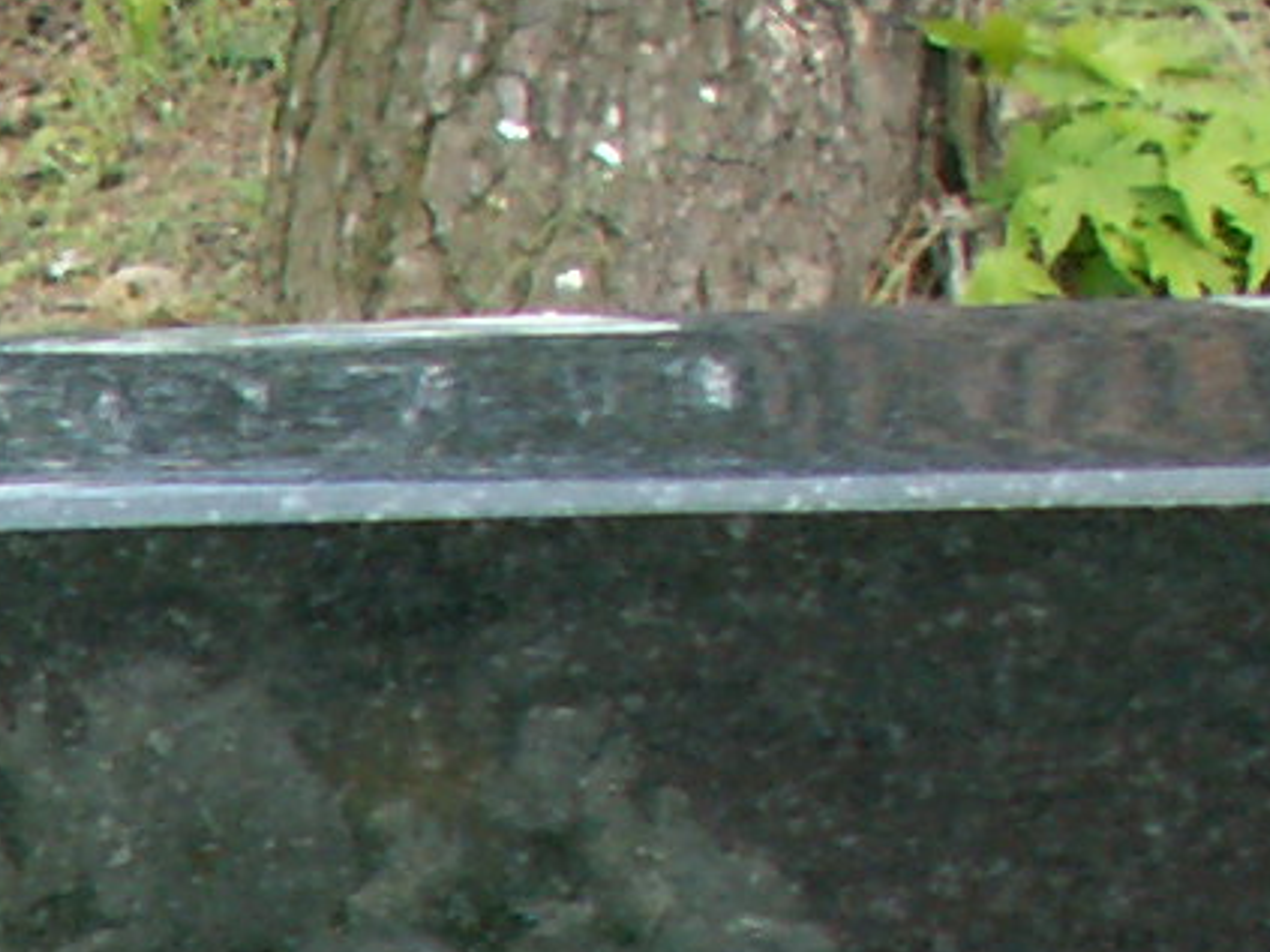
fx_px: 7776
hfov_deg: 9.0
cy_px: 2096
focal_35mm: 212
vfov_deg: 6.7
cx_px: -769
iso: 50
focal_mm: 5.86
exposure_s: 1/60
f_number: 3.5
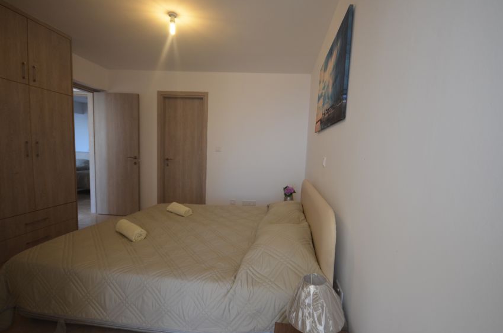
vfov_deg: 73.4
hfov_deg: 96.8
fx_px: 223
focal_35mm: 16
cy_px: 177
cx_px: 259
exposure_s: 1/60
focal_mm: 10
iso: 640
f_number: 4
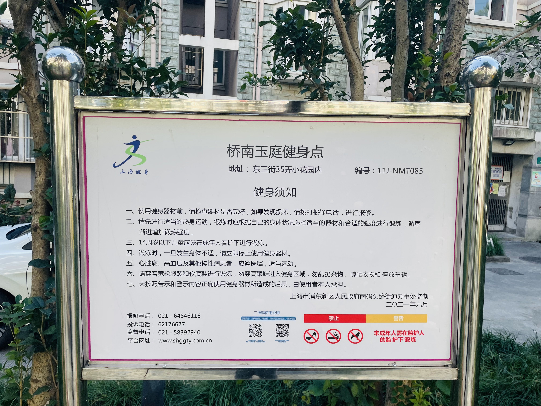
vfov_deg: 53.1
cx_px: 270
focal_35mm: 26
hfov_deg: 67.3
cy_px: 203
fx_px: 406
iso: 32
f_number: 1.6
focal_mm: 4.2
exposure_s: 1/540
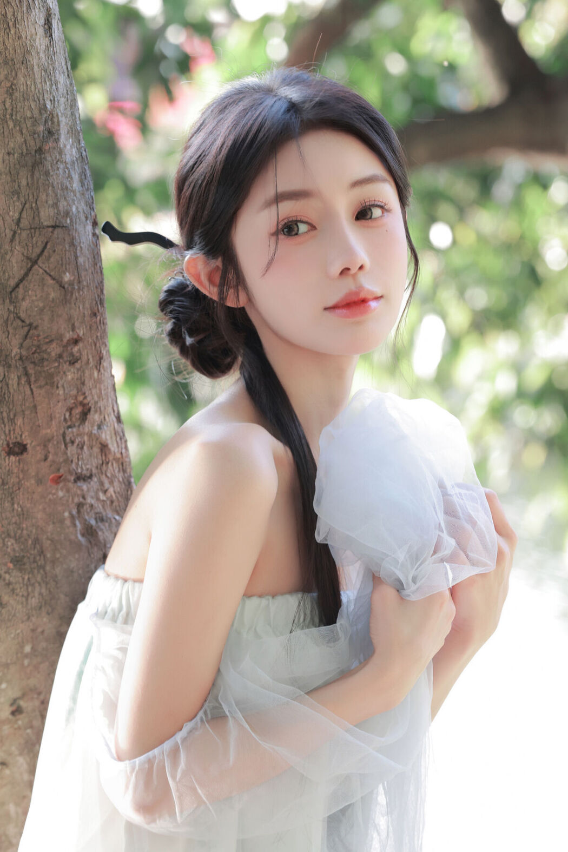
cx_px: 284
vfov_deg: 12.9
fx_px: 3763
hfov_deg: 8.6
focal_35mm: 159
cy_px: 426
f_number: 8
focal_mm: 160
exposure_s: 1/100
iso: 1600
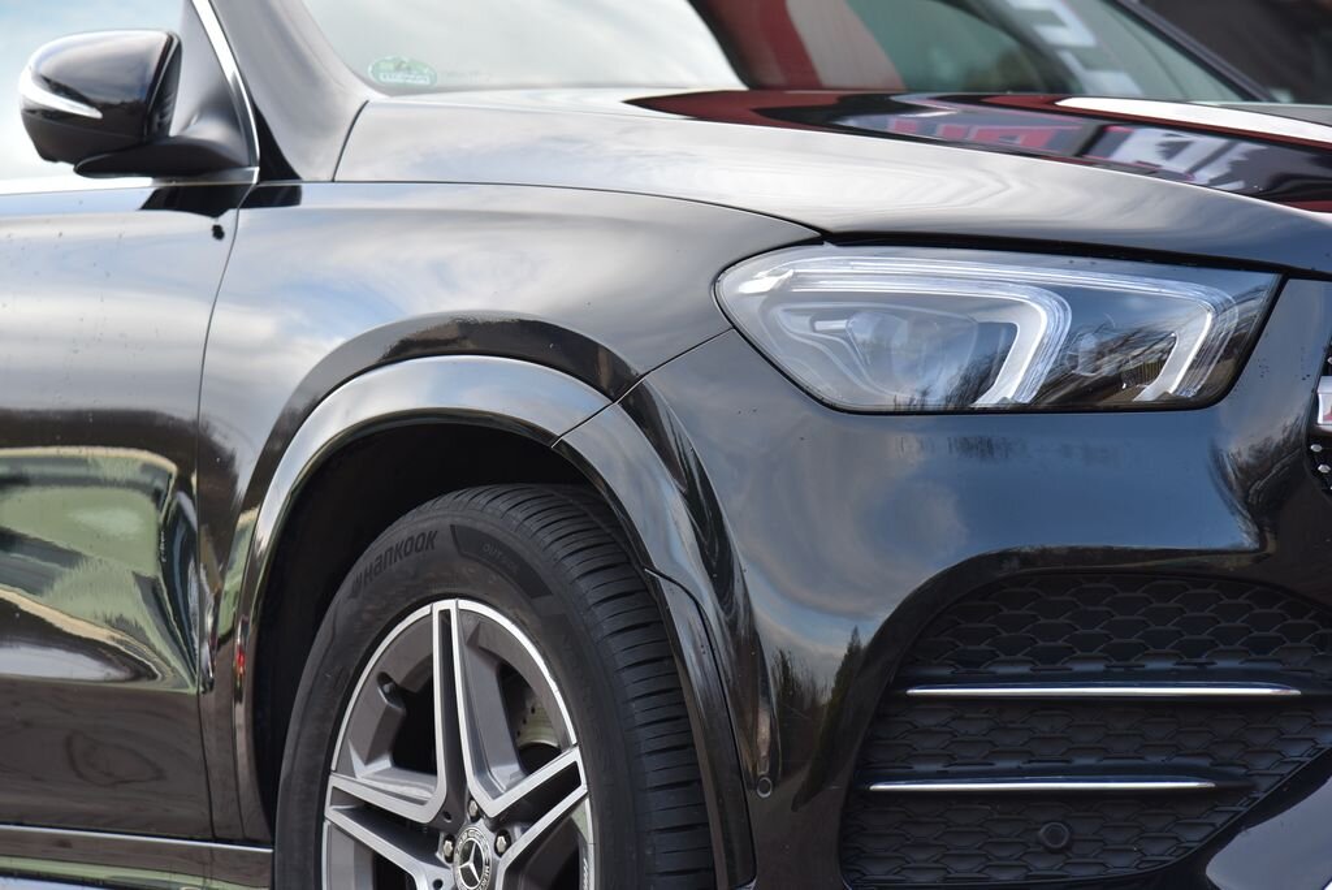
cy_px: 445
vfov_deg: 11.4
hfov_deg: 17.1
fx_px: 4442
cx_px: 666
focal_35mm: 120
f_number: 5.6
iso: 500
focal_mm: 120
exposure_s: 1/125
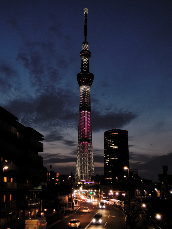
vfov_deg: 42.1
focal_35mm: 45
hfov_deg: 32.2
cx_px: 86
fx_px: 298
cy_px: 114
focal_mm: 9.6
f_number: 3.7
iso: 640
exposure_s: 1/13
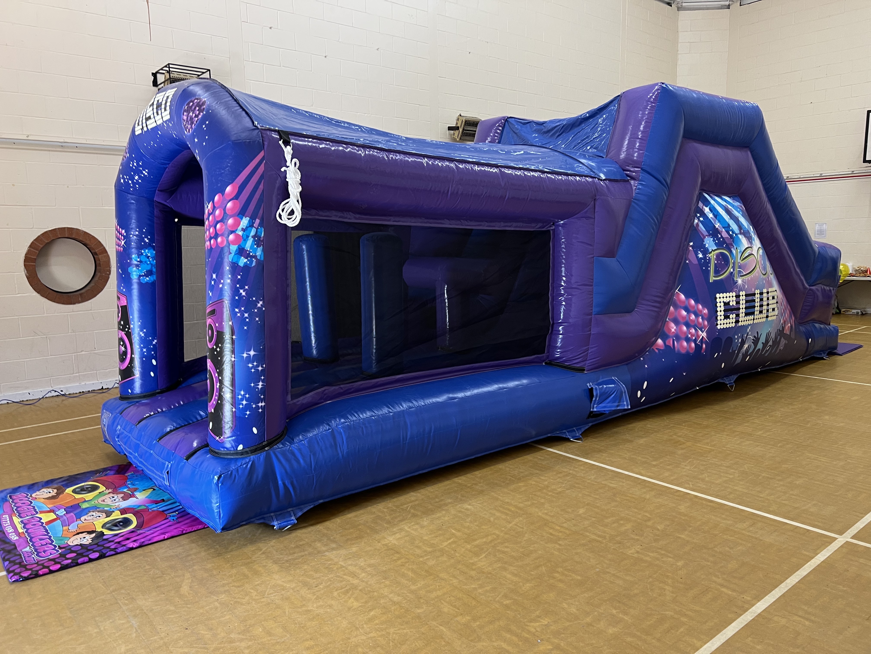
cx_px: 436
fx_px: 654
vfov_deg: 53.1
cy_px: 327
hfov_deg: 67.3
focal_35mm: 26
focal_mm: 5.7
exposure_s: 1/50
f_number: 1.5
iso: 100
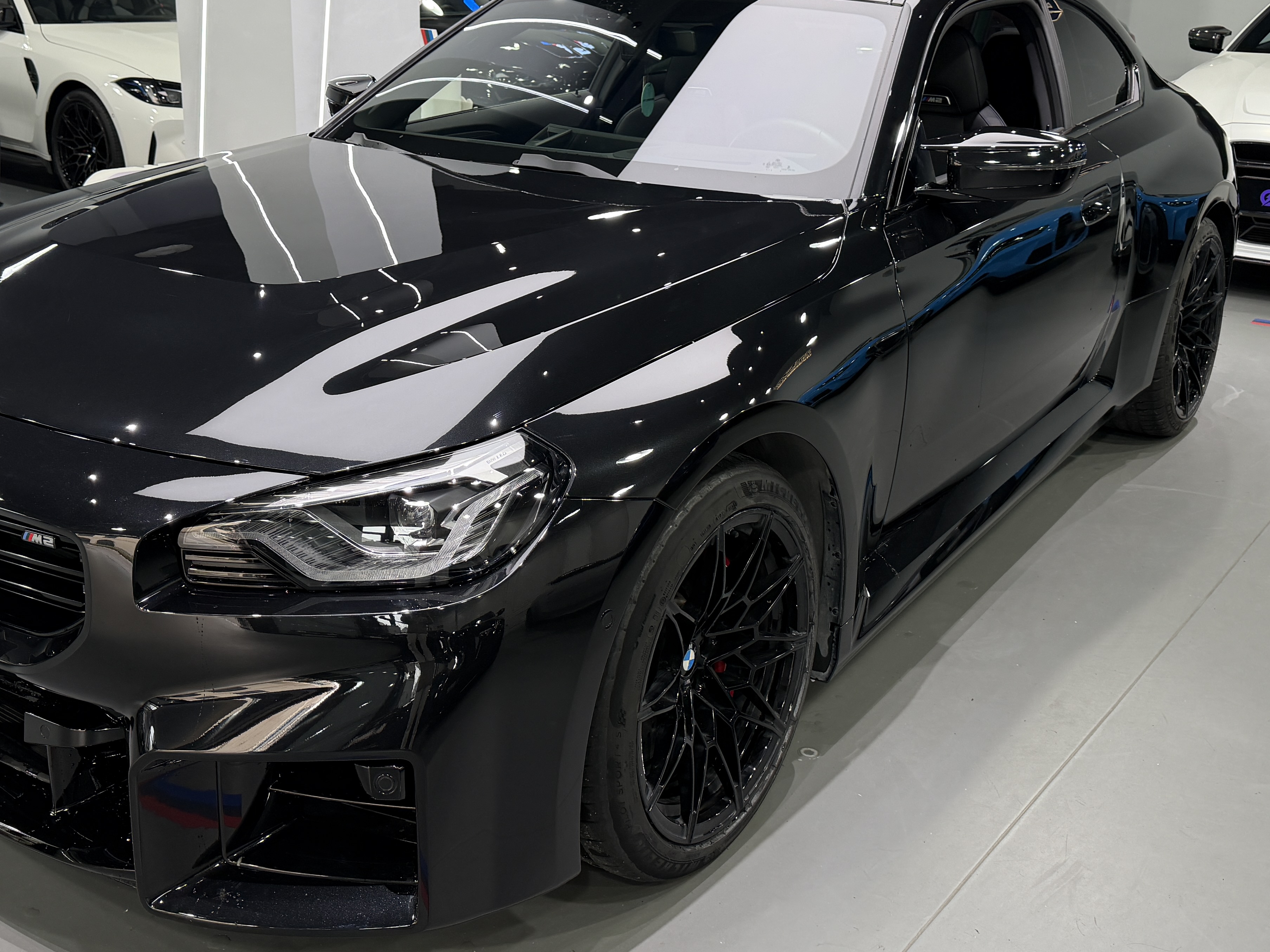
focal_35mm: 38
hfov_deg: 48.9
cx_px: 566
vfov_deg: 37.5
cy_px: 361
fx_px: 1394
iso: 125
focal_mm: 6.76
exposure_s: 1/100
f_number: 1.78
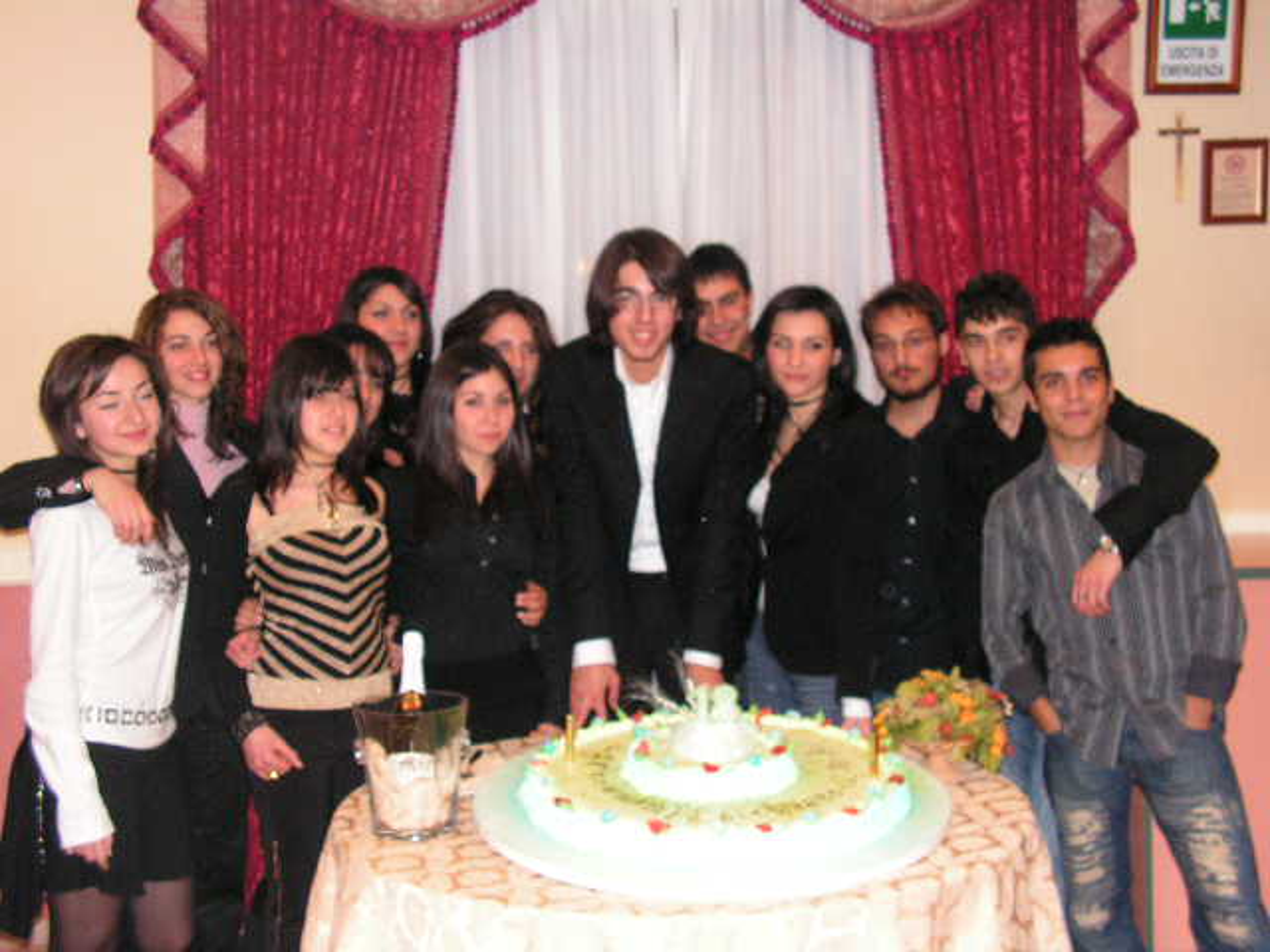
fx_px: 1614
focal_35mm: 44
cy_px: 476
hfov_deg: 42.9
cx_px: 635
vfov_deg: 32.9
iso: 200
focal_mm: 7.4
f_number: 3.2
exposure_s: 1/40
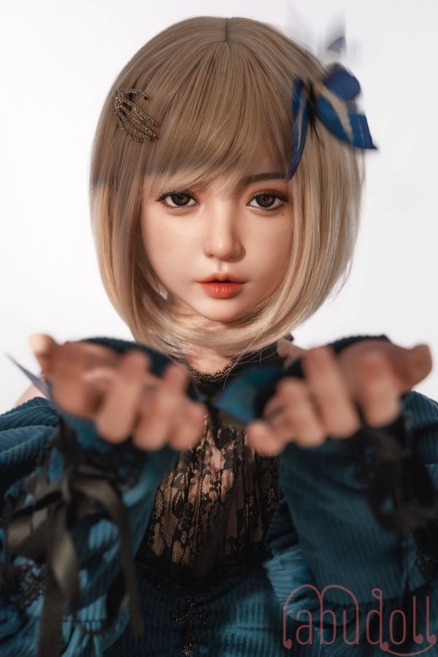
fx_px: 1077
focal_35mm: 59
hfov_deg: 23.0
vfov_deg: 33.9
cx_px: 219
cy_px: 328
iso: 100
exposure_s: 1/125
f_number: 4
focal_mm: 59
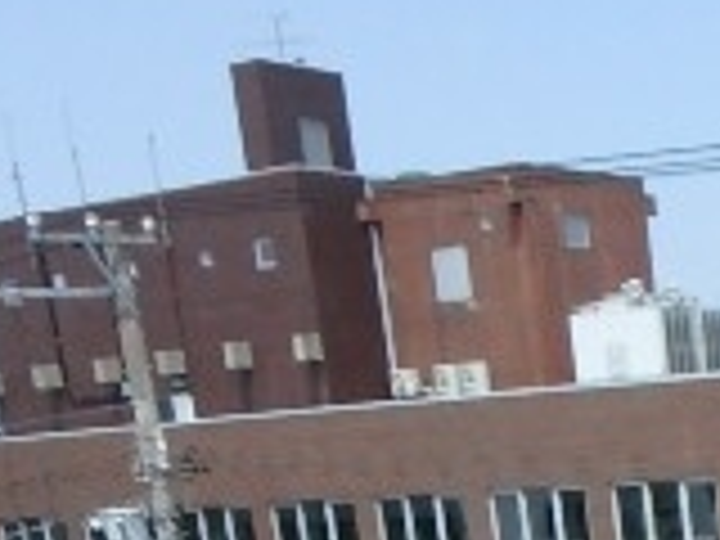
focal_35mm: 84
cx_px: 1044
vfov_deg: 15.4
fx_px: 1747
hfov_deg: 20.4
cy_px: 945
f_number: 3.5
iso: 125
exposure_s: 1/1000
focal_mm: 3.7
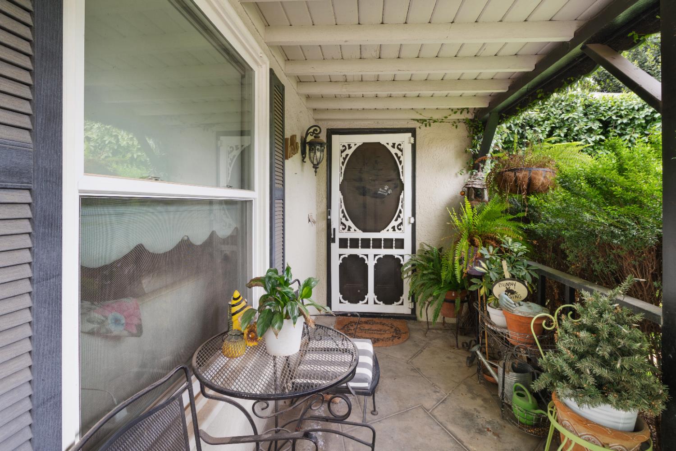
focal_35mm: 16
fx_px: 310
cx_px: 338
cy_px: 226
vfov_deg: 72.1
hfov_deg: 95.0
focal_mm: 11
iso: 100
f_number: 9
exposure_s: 1/5
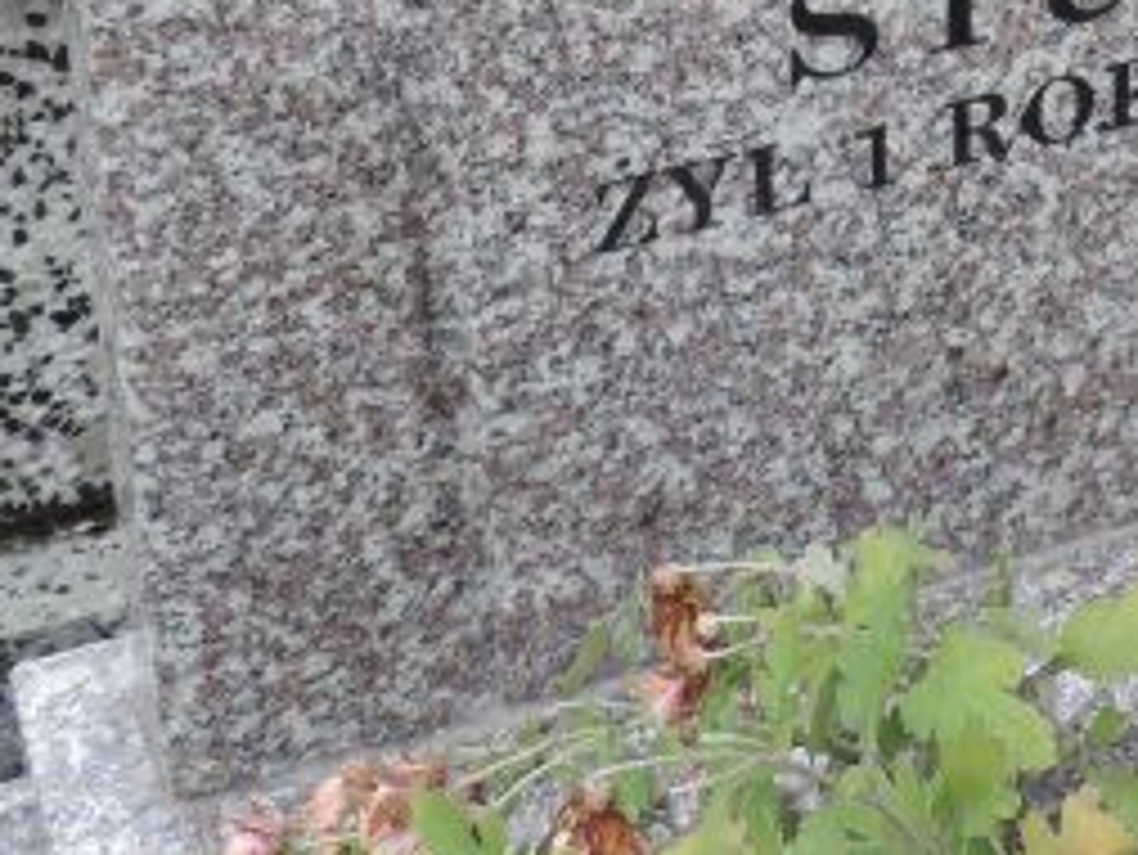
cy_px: -387
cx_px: 1169
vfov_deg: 14.3
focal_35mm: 97
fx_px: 3190
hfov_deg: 19.6
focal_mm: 4.3
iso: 80
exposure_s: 1/80
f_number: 3
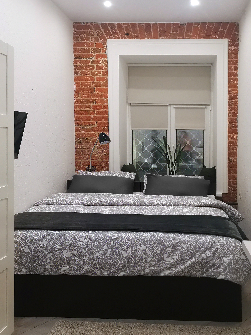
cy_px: 152
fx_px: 338
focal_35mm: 35
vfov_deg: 52.5
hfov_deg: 40.5
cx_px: 96
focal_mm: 4.75
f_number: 1.8
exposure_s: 1/100
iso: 200
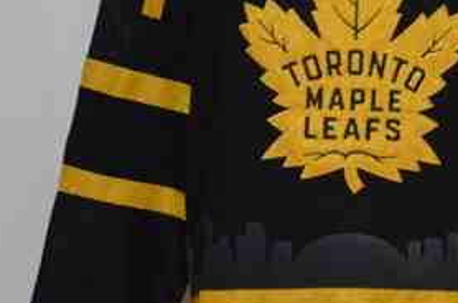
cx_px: 582
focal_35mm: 323
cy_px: 13
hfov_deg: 6.3
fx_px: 4105
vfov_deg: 4.2
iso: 4000
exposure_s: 1/15
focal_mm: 75
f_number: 5
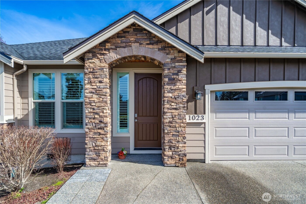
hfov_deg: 90.0
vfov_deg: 67.4
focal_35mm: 18
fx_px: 153
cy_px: 102
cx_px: 153
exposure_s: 1/125
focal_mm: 18
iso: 100
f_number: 6.3
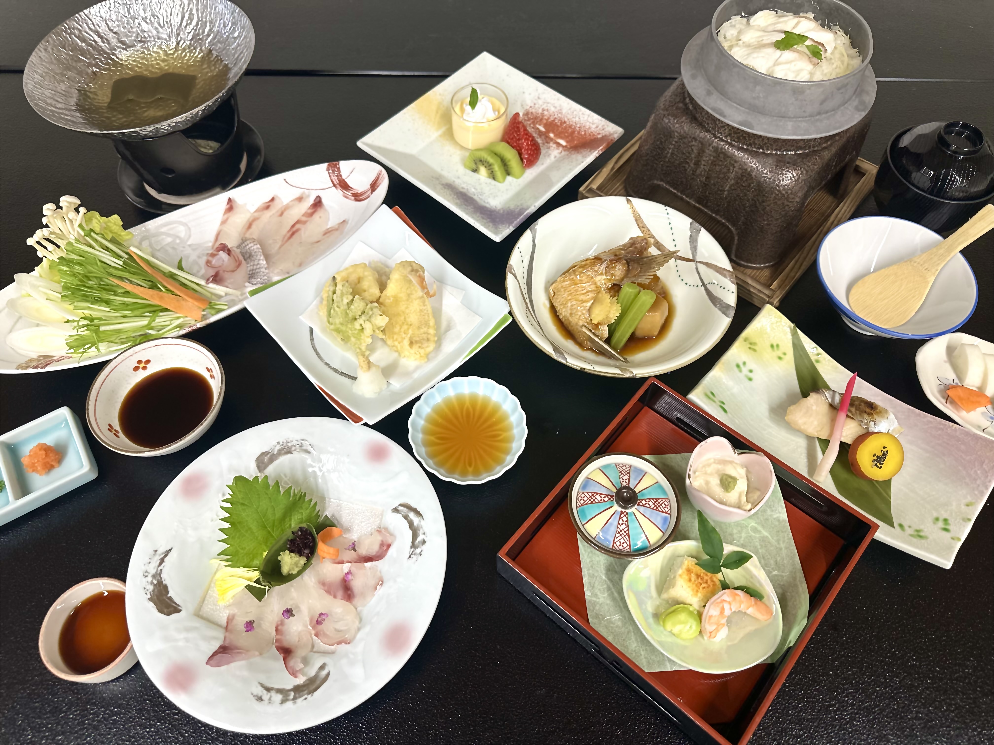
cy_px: 372
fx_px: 689
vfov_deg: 56.8
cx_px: 497
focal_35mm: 24
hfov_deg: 71.6
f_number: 1.78
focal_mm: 6.86
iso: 200
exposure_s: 1/100
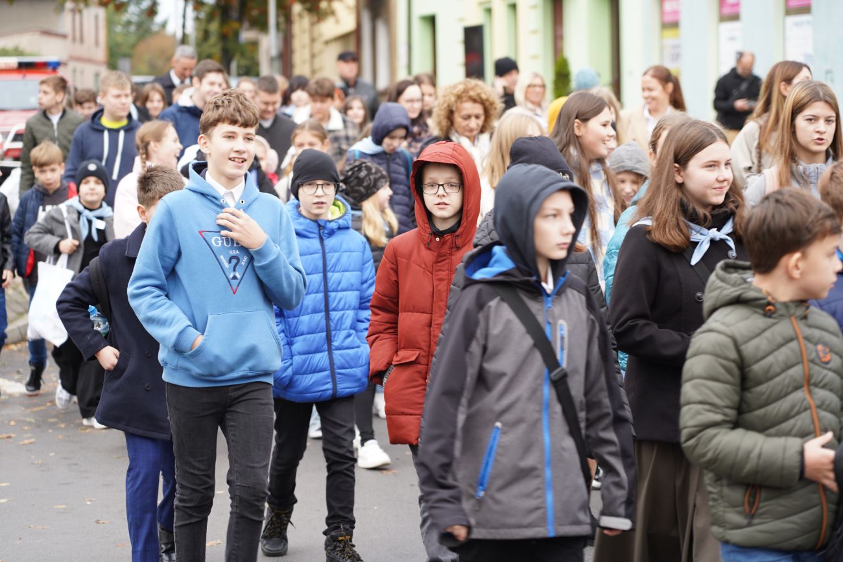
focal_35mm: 105
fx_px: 2459
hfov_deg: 19.5
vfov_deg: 13.0
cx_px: 422
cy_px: 281
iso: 200
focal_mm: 105
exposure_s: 1/100
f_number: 4
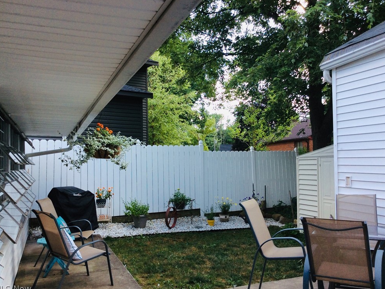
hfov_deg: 55.3
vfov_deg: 43.0
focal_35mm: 33
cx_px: 190
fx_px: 367
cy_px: 147
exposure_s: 1/206
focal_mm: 3.3
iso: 32
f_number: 2.4
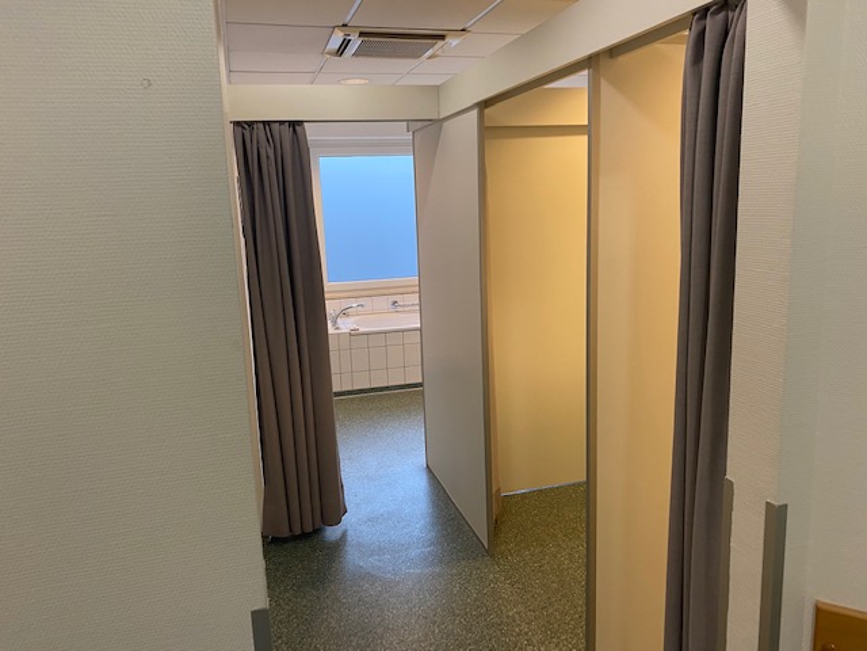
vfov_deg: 53.1
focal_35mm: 26
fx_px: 651
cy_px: 326
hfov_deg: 67.3
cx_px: 434
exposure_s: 1/50
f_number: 1.8
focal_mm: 4.25
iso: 125
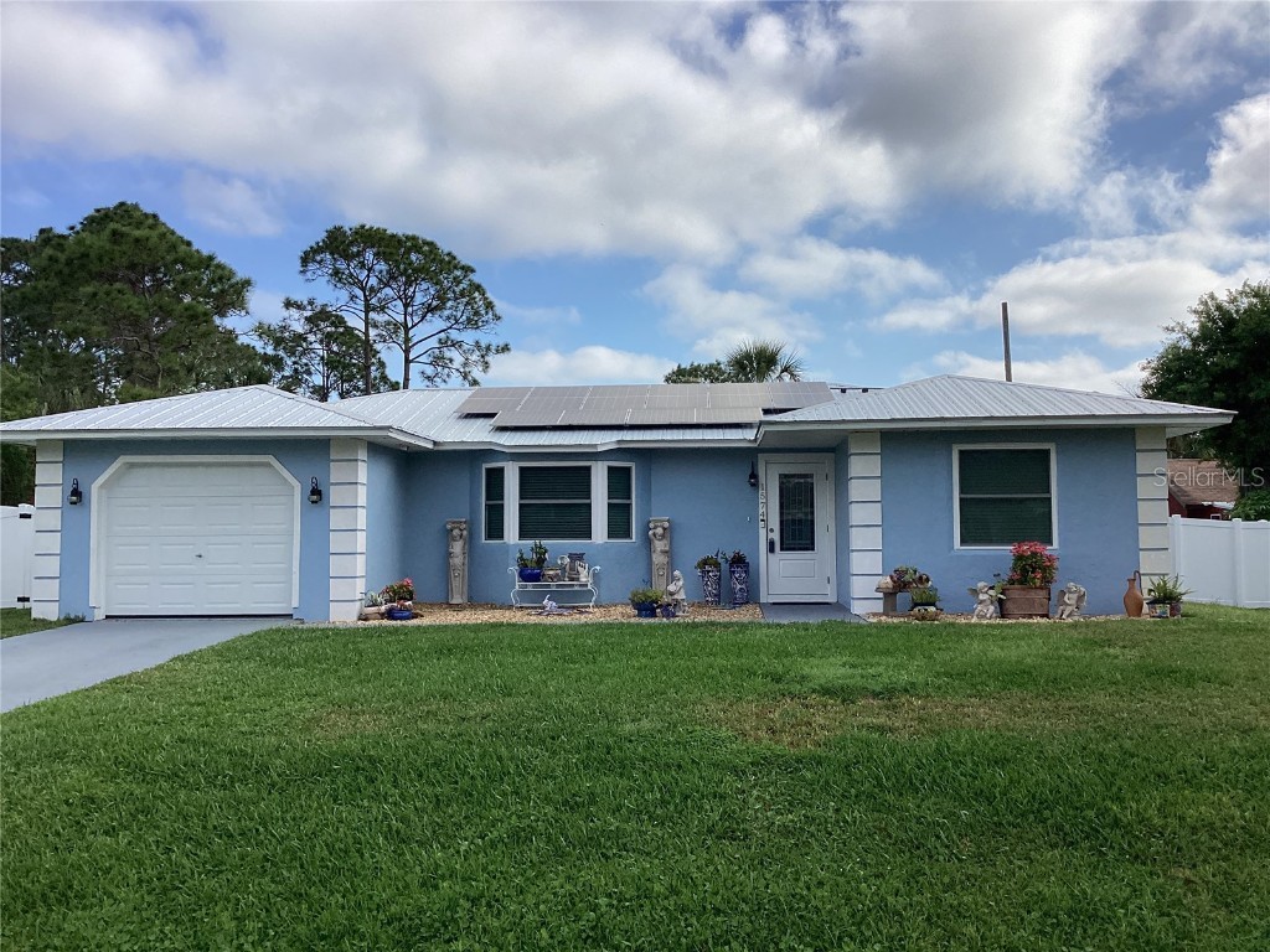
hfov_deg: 58.4
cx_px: 635
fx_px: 1137
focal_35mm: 31
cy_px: 476
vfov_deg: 45.4
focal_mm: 3.3
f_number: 2.4
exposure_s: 1/1773
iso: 25
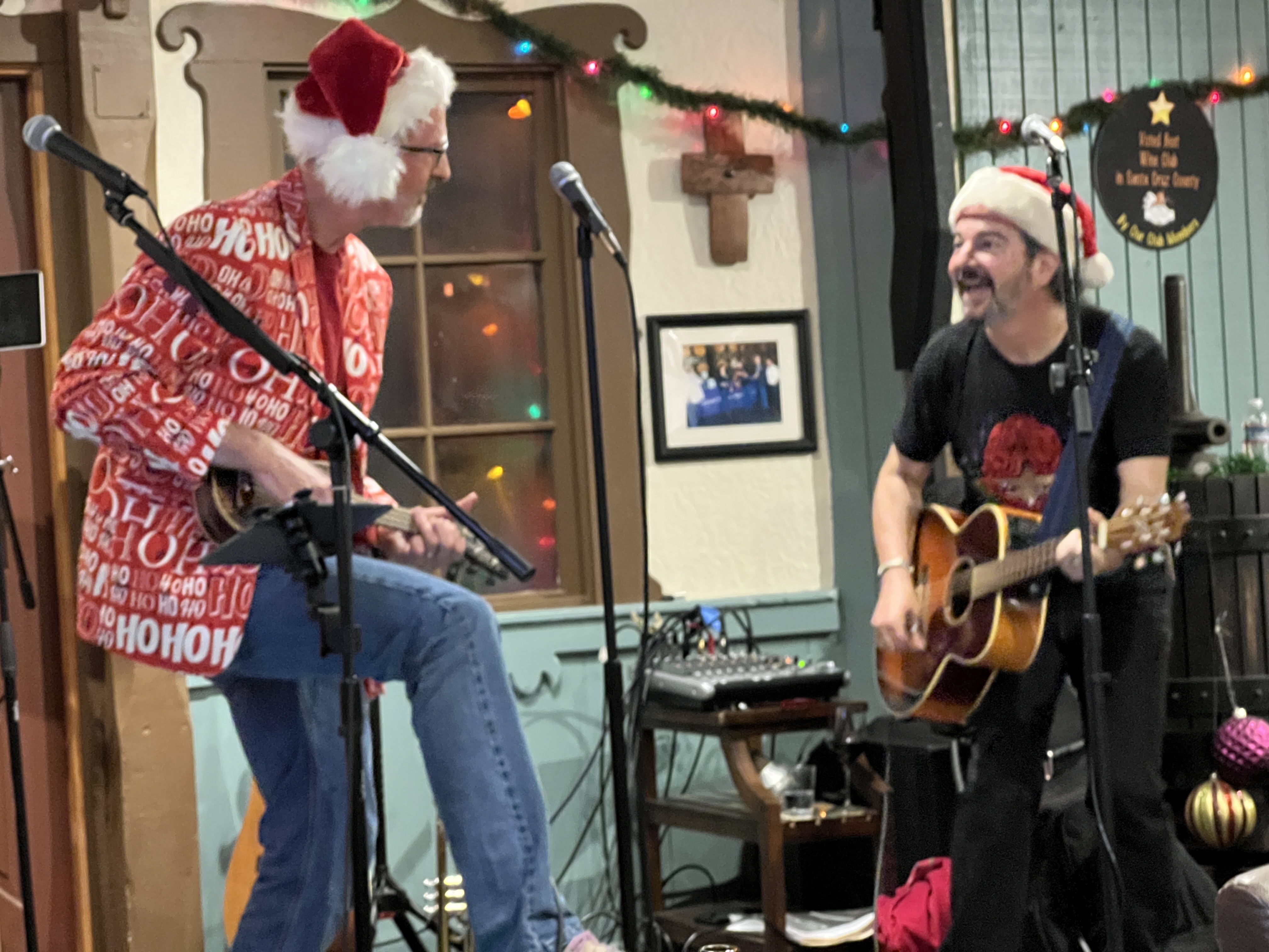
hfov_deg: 25.3
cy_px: 476
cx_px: 634
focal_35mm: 77
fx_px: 2823
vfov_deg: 19.1
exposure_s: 1/17
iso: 2000
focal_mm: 9
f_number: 2.8
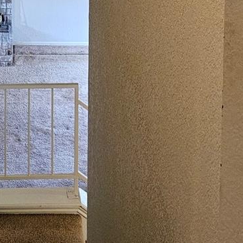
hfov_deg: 19.9
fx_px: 675
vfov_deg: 16.9
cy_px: -195
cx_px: 15
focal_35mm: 85
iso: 500
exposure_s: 1/120
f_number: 1.7
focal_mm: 6.3
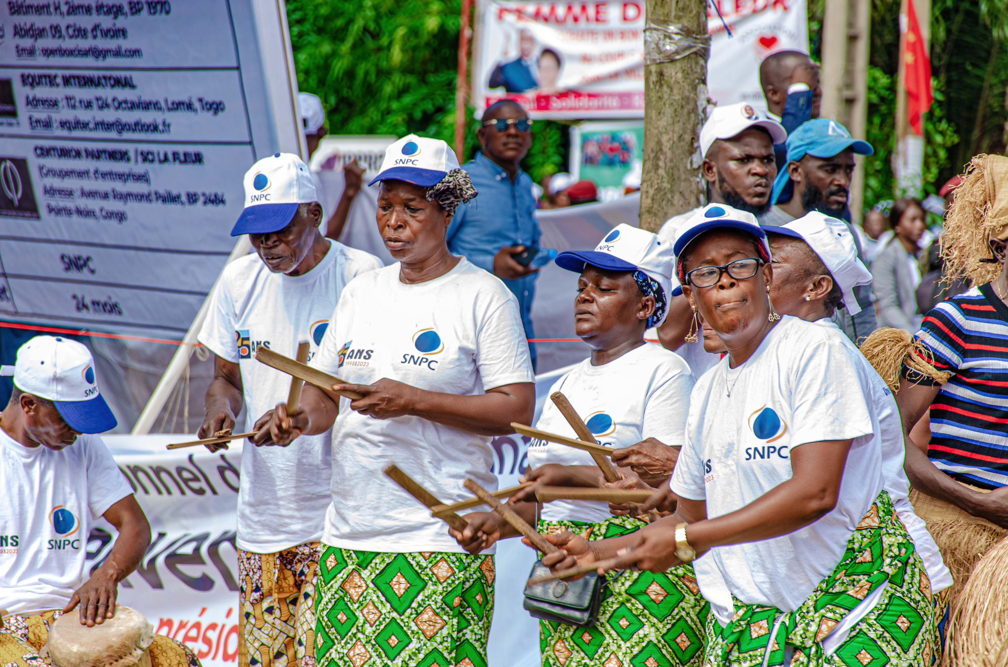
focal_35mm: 210
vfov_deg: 6.5
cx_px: 504
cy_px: 334
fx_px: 5868
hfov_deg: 9.8
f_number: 5.6
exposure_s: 1/125
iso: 100
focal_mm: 140
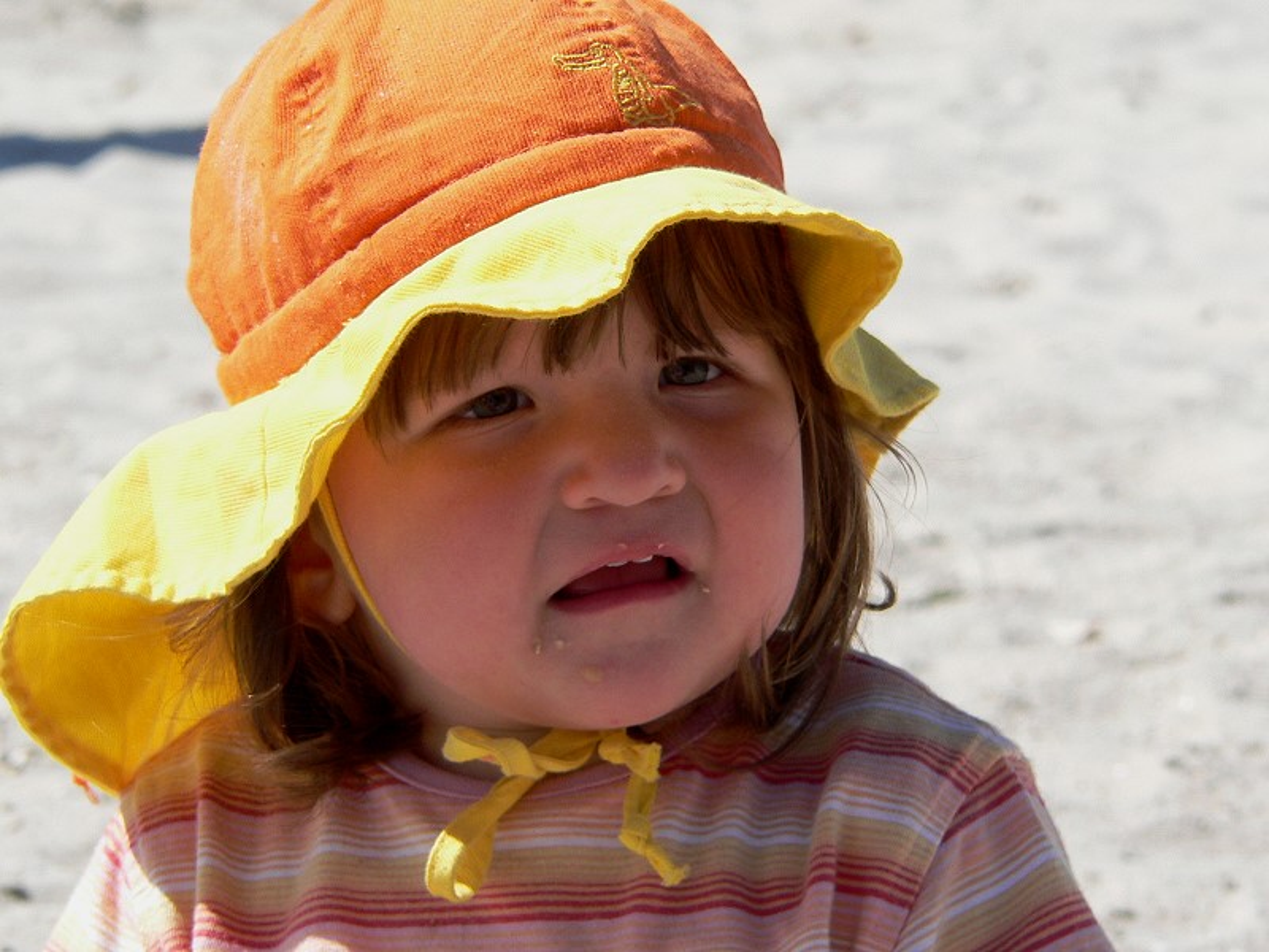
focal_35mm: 291
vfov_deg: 5.1
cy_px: 476
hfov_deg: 6.8
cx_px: 634
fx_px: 10668
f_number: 5.6
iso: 100
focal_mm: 48.4
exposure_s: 1/400
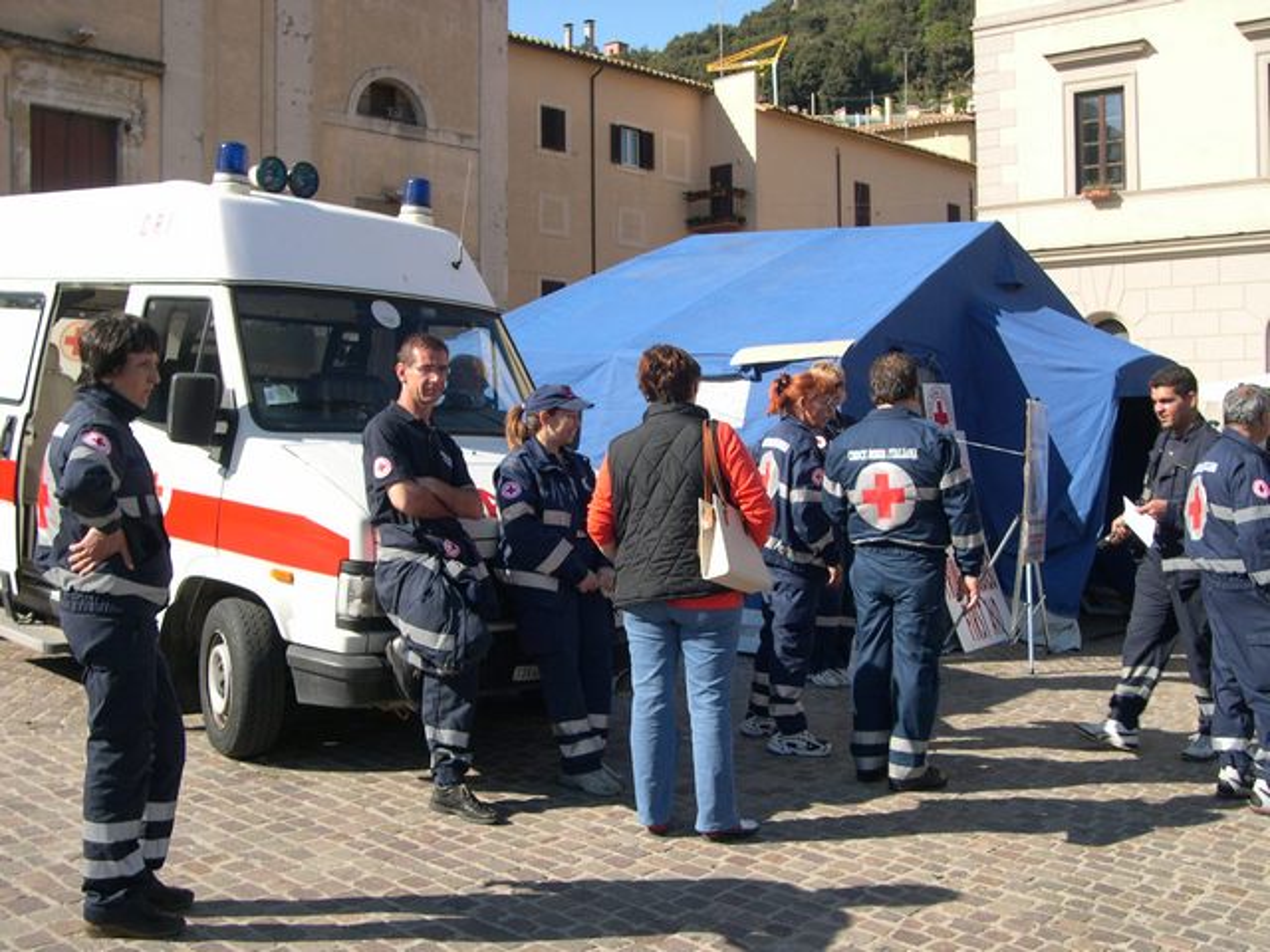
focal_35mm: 38
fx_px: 1394
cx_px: 635
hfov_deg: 49.0
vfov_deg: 37.7
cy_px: 476
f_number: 7.6
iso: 100
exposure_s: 1/111
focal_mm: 8
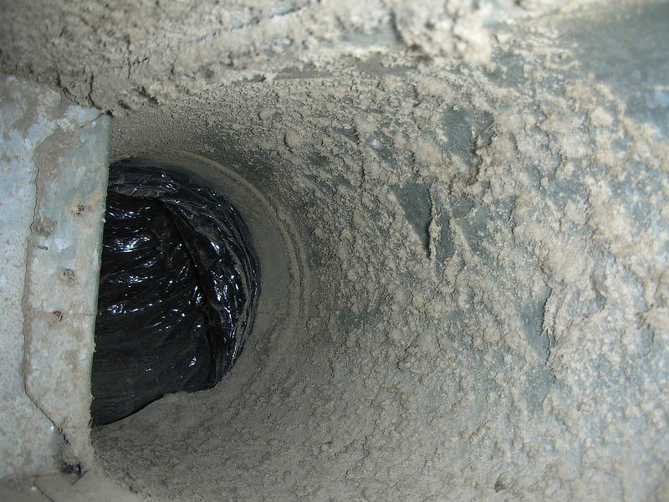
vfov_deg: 40.7
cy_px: 251
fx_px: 676
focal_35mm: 35
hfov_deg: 52.6
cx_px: 334
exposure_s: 1/60
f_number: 3
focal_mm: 5.8
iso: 50
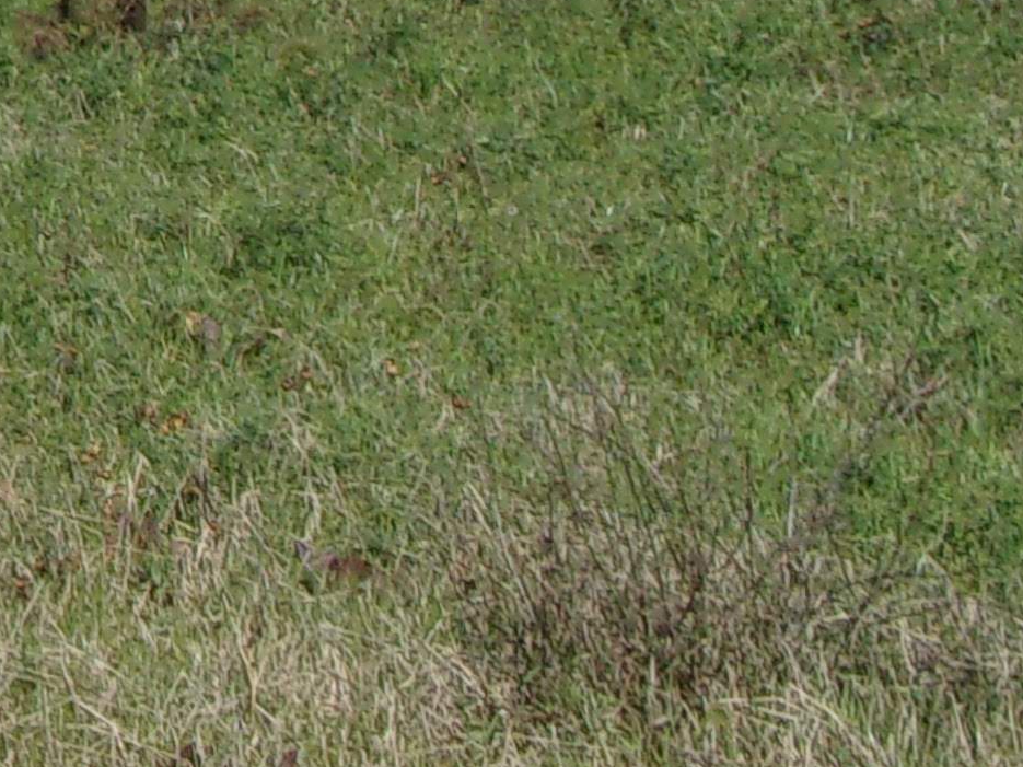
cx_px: -934
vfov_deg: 9.9
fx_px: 4078
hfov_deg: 12.7
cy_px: -830
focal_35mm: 138
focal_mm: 5.1
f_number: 10.8
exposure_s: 1/120
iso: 80
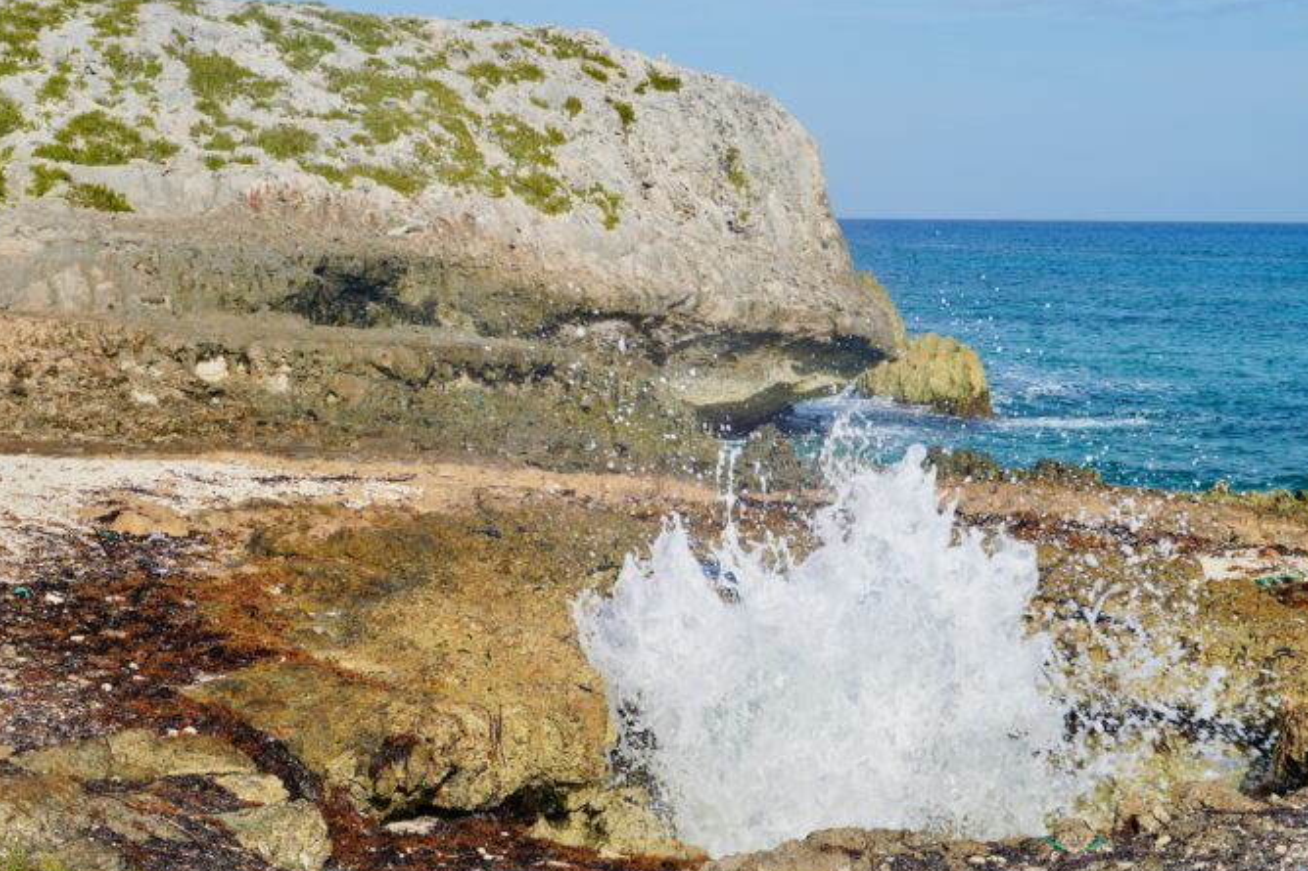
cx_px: 734
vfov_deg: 19.7
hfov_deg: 29.2
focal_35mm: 69
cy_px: 437
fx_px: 2506
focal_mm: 45
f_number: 11
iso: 100
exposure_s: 1/160
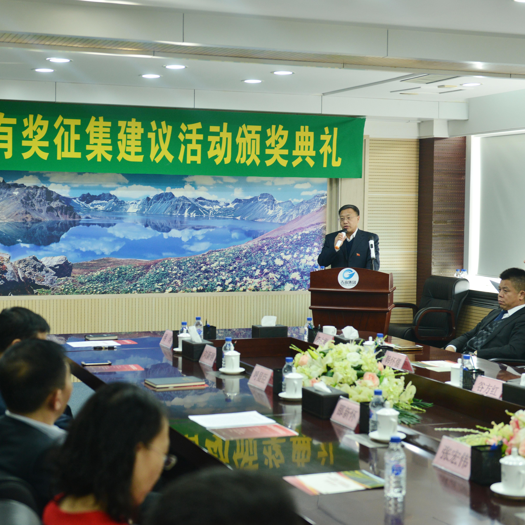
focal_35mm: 62
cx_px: 223
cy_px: 261
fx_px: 1064
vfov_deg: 27.7
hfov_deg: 27.7
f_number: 3.2
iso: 1000
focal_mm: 48
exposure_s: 1/100
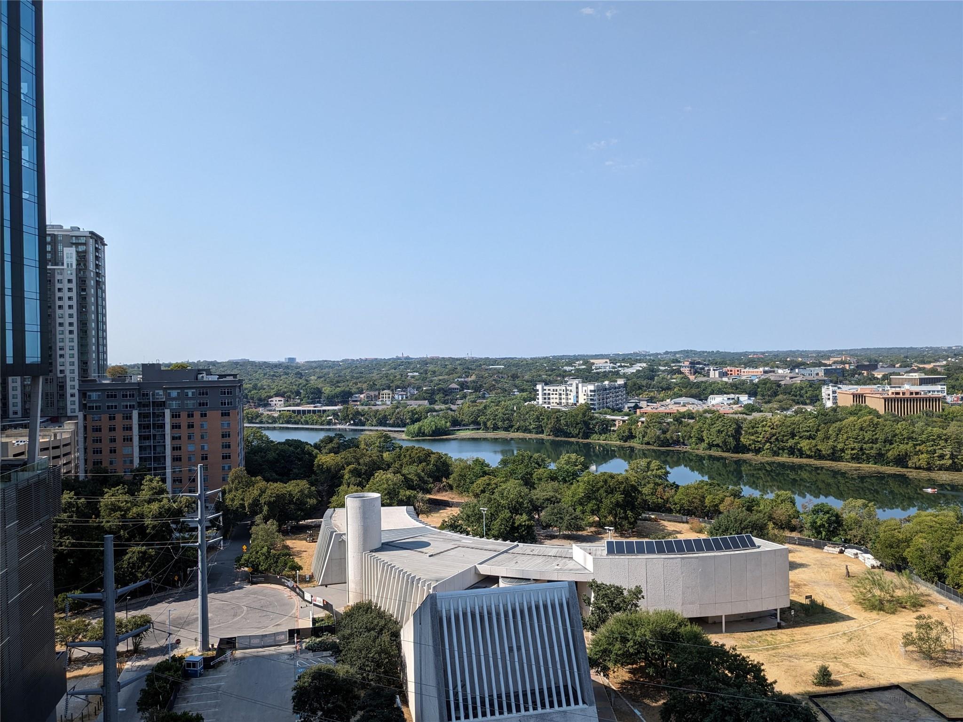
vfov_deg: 51.3
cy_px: 361
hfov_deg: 65.3
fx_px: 751
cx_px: 482
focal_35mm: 27
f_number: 1.73
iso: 62
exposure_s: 1/2924
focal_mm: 4.38
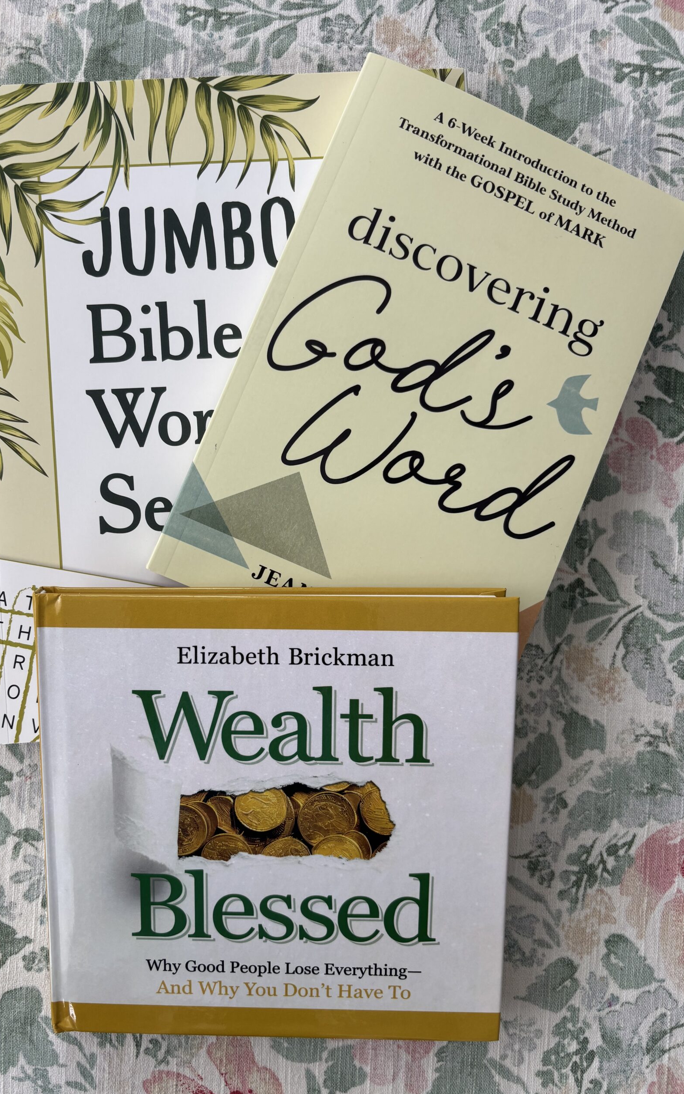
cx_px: 279
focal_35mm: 28
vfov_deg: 66.5
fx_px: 835
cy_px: 554
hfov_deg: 44.3
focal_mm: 5.96
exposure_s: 1/140
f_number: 1.6
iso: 40
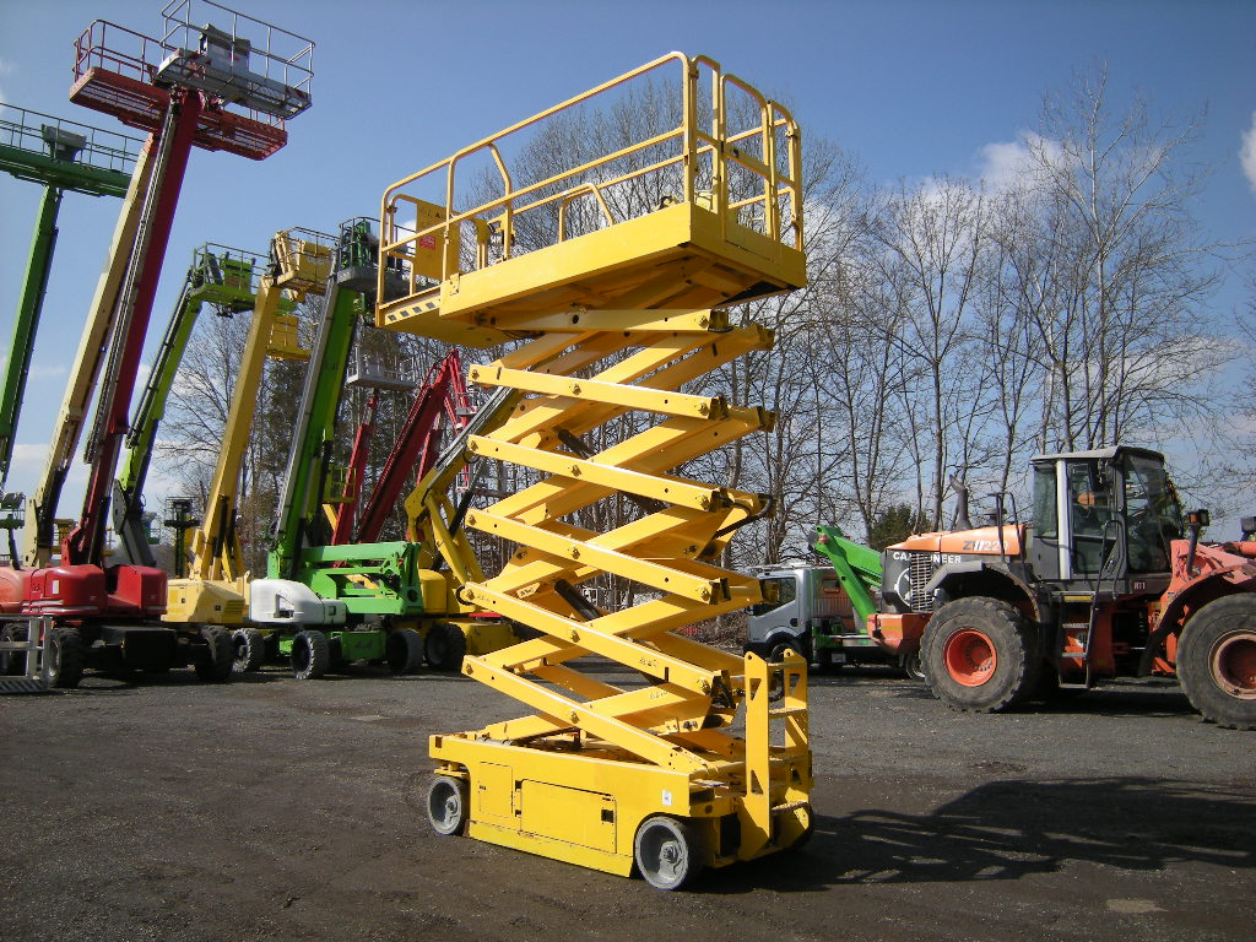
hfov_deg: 63.4
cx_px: 628
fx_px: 1016
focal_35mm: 28
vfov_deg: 49.7
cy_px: 471
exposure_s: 1/274
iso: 64
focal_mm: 4.7
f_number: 5.6
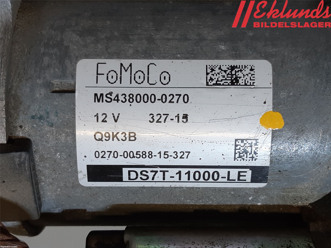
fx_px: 249
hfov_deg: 67.3
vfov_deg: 53.1
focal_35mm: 26
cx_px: 166
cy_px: 124
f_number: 1.7
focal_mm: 3.93
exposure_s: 1/100
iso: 50
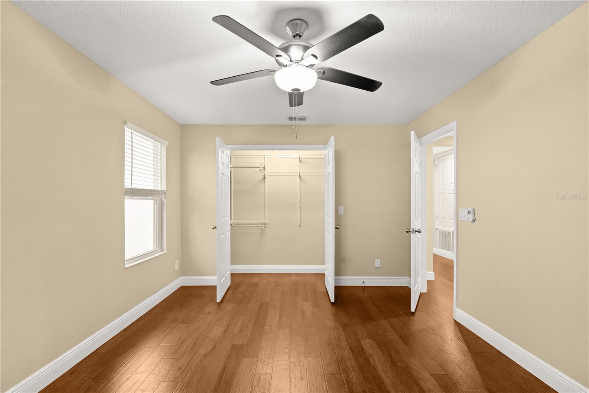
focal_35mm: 16
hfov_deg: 96.7
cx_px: 294
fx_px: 262
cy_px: 196
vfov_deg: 73.7
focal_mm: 16
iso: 2500
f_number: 4
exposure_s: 1/125
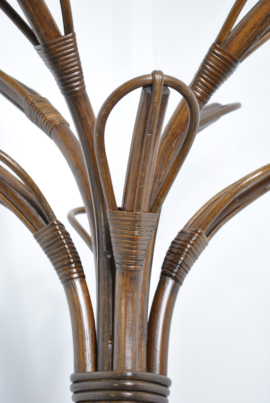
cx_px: 135
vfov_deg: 27.0
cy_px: 202
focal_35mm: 75
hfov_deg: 18.2
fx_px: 841
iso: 720
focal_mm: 50
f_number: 6.3
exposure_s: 1/30
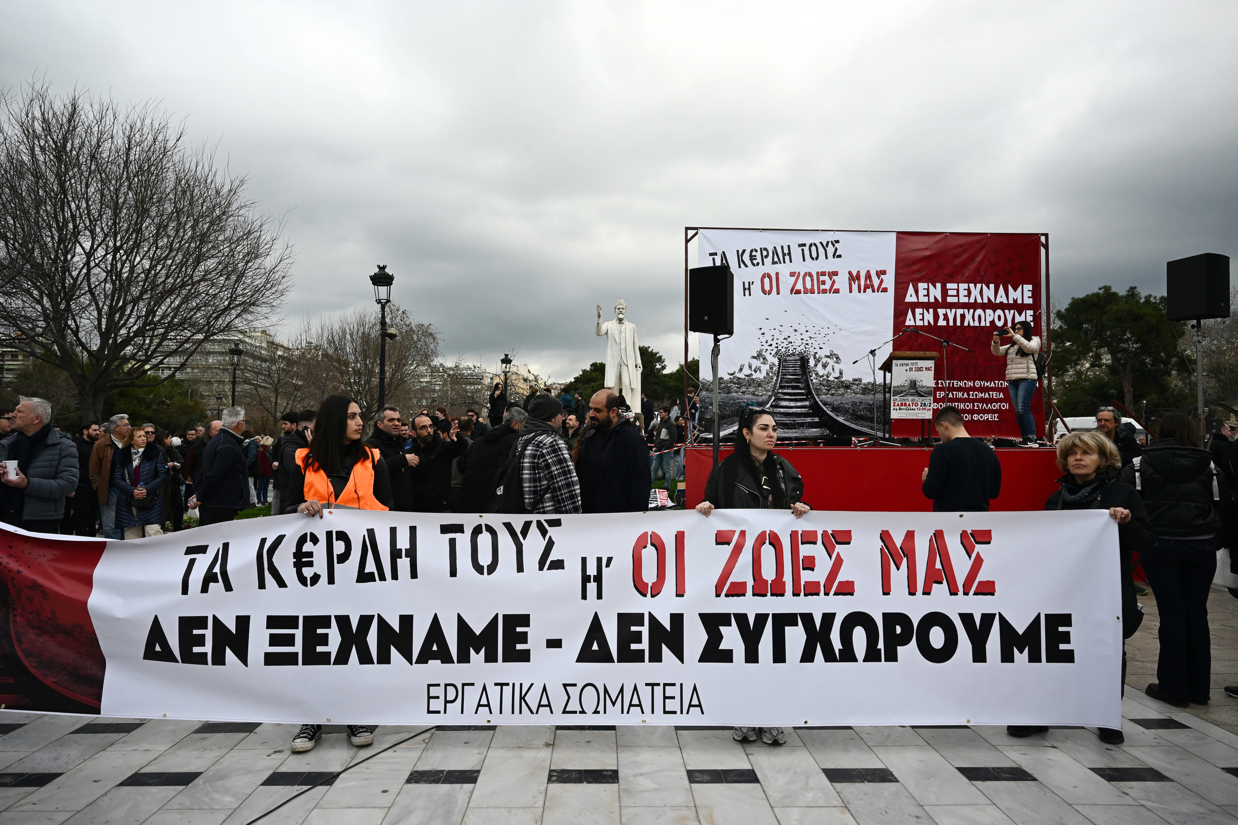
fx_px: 825
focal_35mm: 24
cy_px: 412
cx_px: 619
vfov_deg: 53.1
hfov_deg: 73.7
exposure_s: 1/4000
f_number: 4
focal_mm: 24
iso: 500
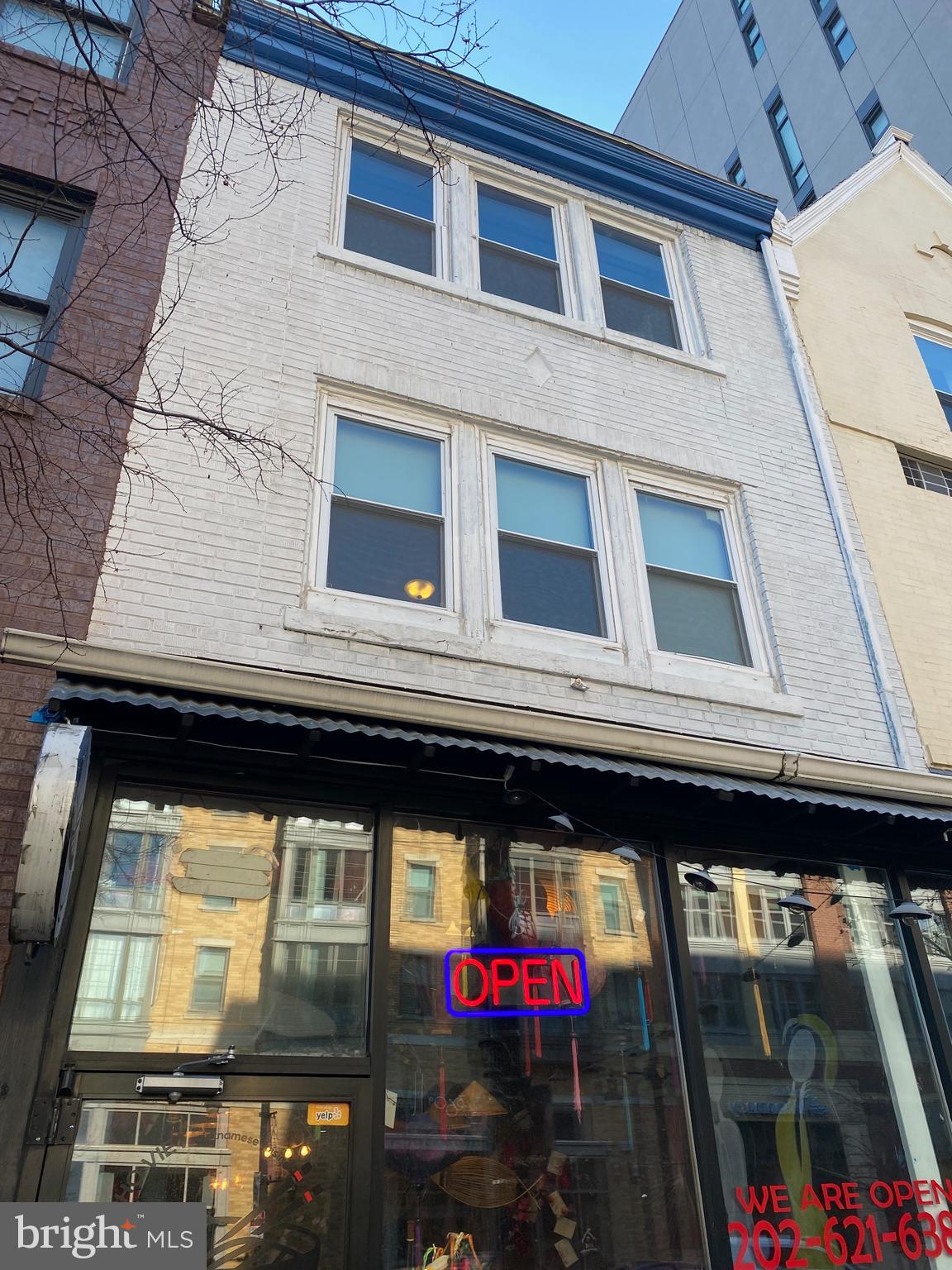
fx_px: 953
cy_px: 635
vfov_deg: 67.3
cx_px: 476
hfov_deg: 53.1
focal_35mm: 26
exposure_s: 1/600
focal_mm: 4.25
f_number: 1.8
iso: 32
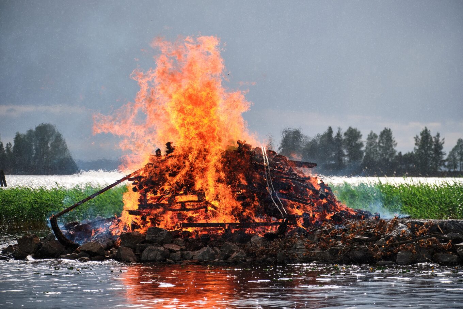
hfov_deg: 13.1
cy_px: 154
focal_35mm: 157
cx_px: 232
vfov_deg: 8.7
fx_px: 2019
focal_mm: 104.9
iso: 500
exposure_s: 1/2700
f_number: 4.5
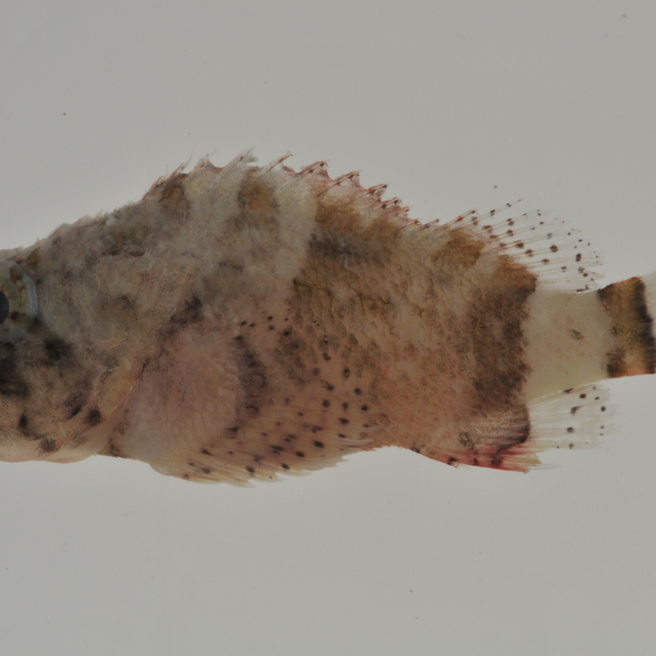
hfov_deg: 8.7
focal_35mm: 202
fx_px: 4323
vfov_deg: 8.7
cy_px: 328
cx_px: 334
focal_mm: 105
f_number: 40
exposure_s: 1/60
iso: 200
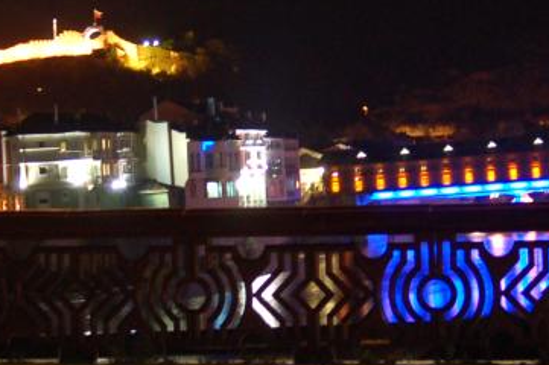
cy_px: 115
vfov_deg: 11.5
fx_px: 1813
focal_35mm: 119
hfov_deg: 17.2
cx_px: 368
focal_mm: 28
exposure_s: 1
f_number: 4
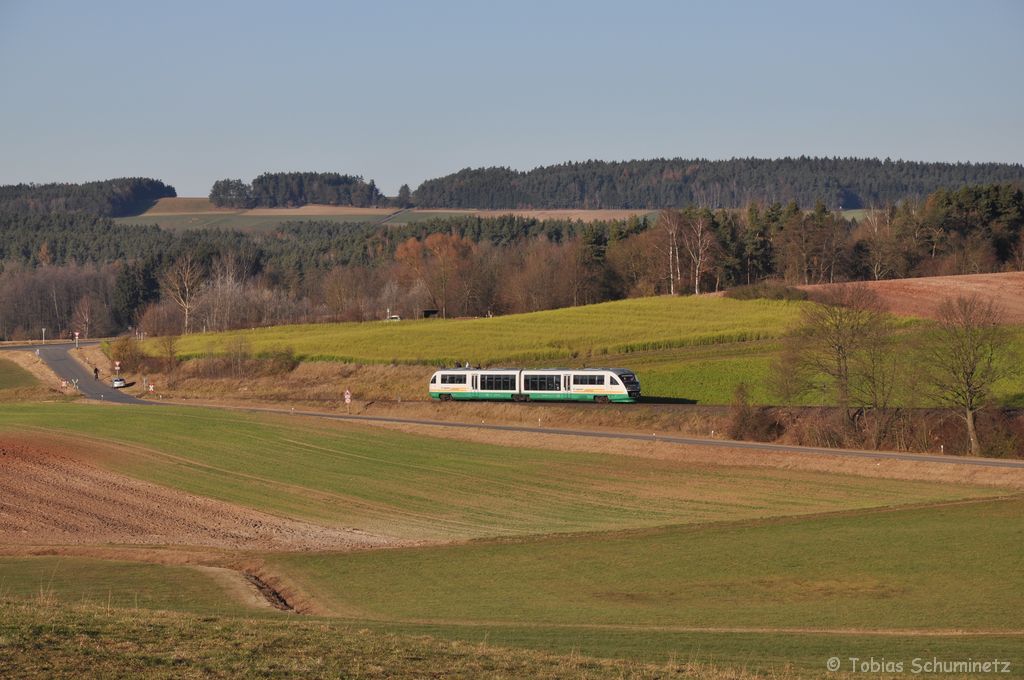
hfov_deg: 15.2
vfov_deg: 10.1
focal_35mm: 135
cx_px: 512
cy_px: 340
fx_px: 3835
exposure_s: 1/500
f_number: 10
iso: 200
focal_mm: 90
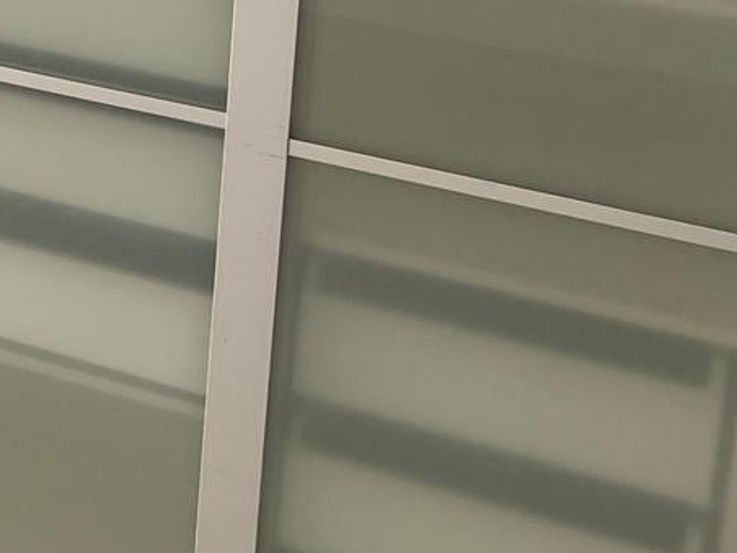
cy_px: -227
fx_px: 1959
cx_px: -413
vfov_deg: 15.1
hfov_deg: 18.5
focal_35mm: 92
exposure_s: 1/163
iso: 50
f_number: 1.5
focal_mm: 5.7
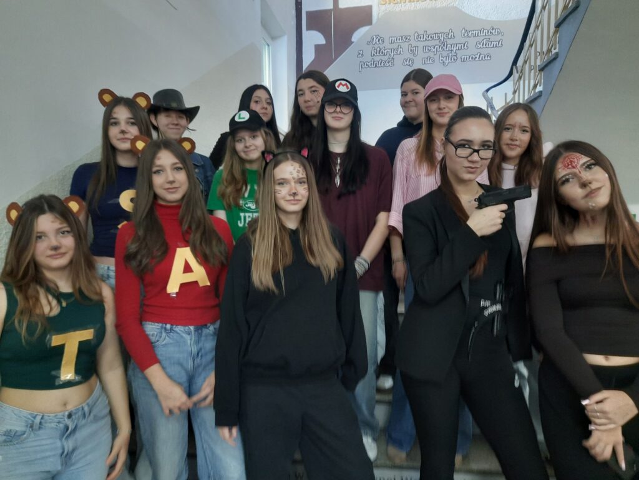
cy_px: 240
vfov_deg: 54.9
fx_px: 461
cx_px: 320
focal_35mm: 25
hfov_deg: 69.4
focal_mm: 4.6
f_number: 2
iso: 400
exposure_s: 1/25
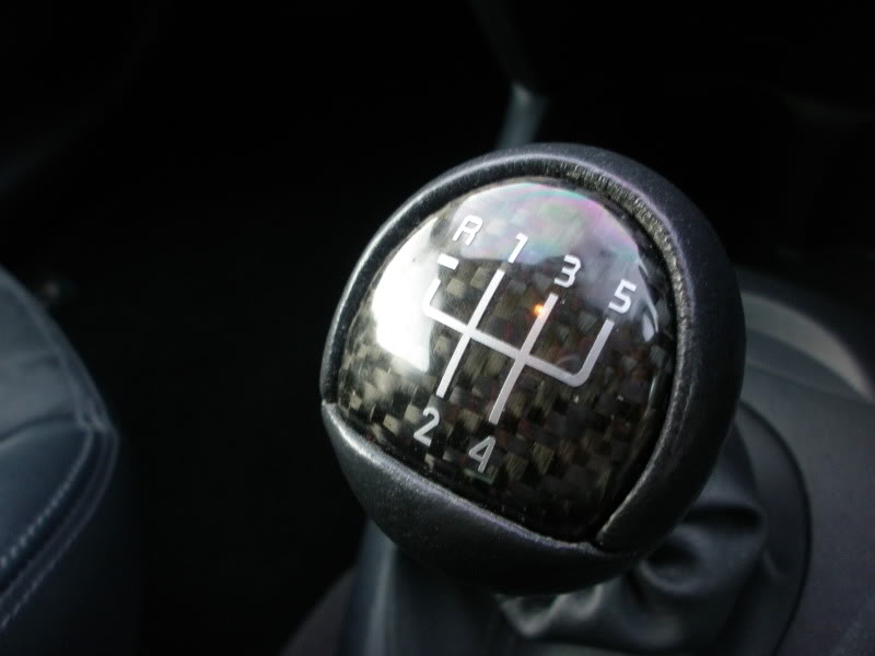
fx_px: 910
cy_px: 328
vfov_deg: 39.7
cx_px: 438
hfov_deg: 51.4
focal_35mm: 36
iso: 200
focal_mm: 6.3
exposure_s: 1/8
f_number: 3.5
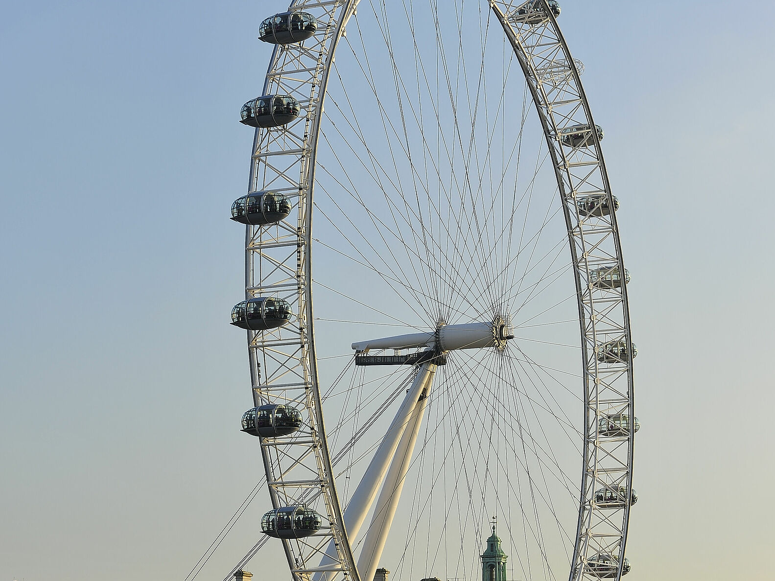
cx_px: 387
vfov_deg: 14.5
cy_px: 331
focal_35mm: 102
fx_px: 2283
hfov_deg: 19.3
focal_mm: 70
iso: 200
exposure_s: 1/250
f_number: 9
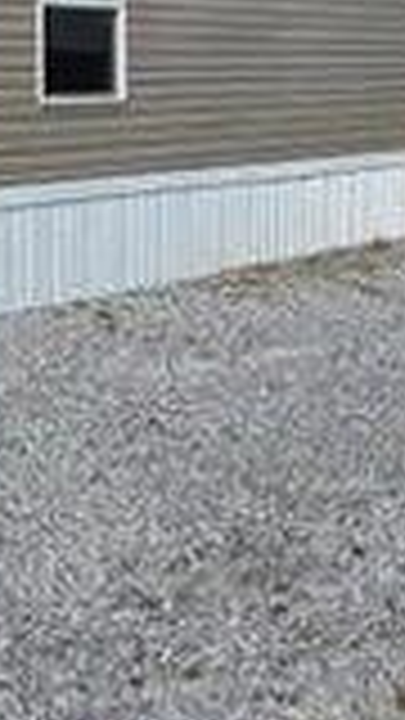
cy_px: 52
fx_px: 1126
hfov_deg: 17.8
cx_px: -238
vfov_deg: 33.3
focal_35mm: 59
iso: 40
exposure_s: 1/3598
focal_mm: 2.2
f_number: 1.9
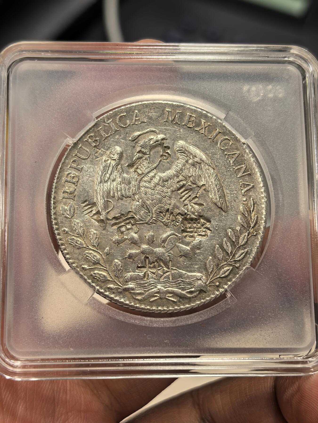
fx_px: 661
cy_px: 212
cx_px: 159
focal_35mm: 54
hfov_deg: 27.0
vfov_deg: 35.5
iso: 200
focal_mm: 6.98
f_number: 2
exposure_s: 1/100
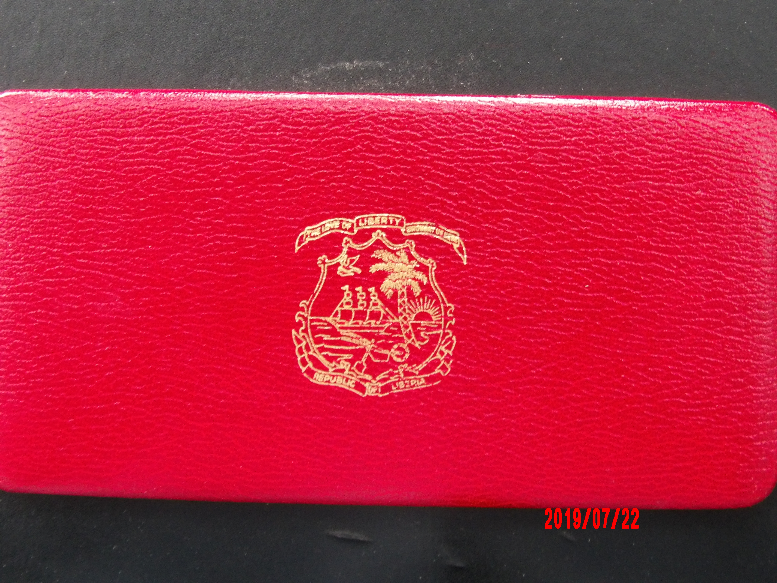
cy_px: 292
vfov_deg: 28.6
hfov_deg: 37.5
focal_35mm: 51
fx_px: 1145
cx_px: 388
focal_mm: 9.2
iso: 539
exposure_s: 1/15
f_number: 5.3
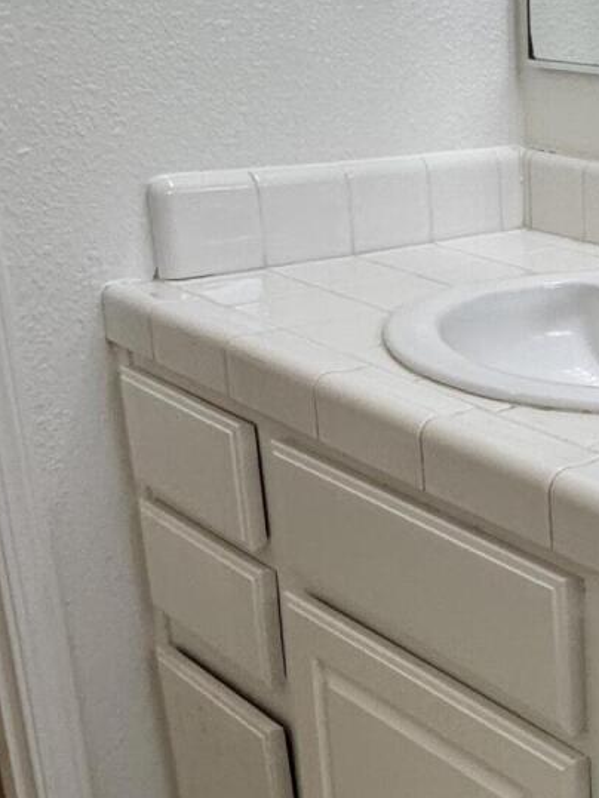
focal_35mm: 52
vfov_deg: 36.8
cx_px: 838
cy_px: 362
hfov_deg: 23.7
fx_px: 1199
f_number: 2.2
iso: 200
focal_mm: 2.22
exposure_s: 1/120
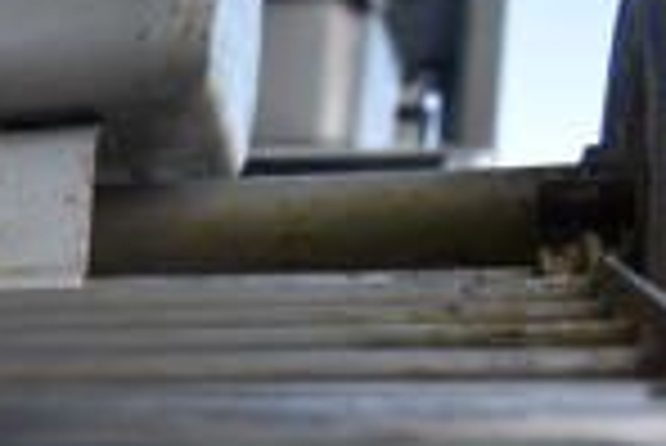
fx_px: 2055
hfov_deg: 15.2
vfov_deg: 11.9
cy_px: 635
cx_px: -621
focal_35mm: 111
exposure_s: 1/125
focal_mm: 18
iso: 100
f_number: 5.6
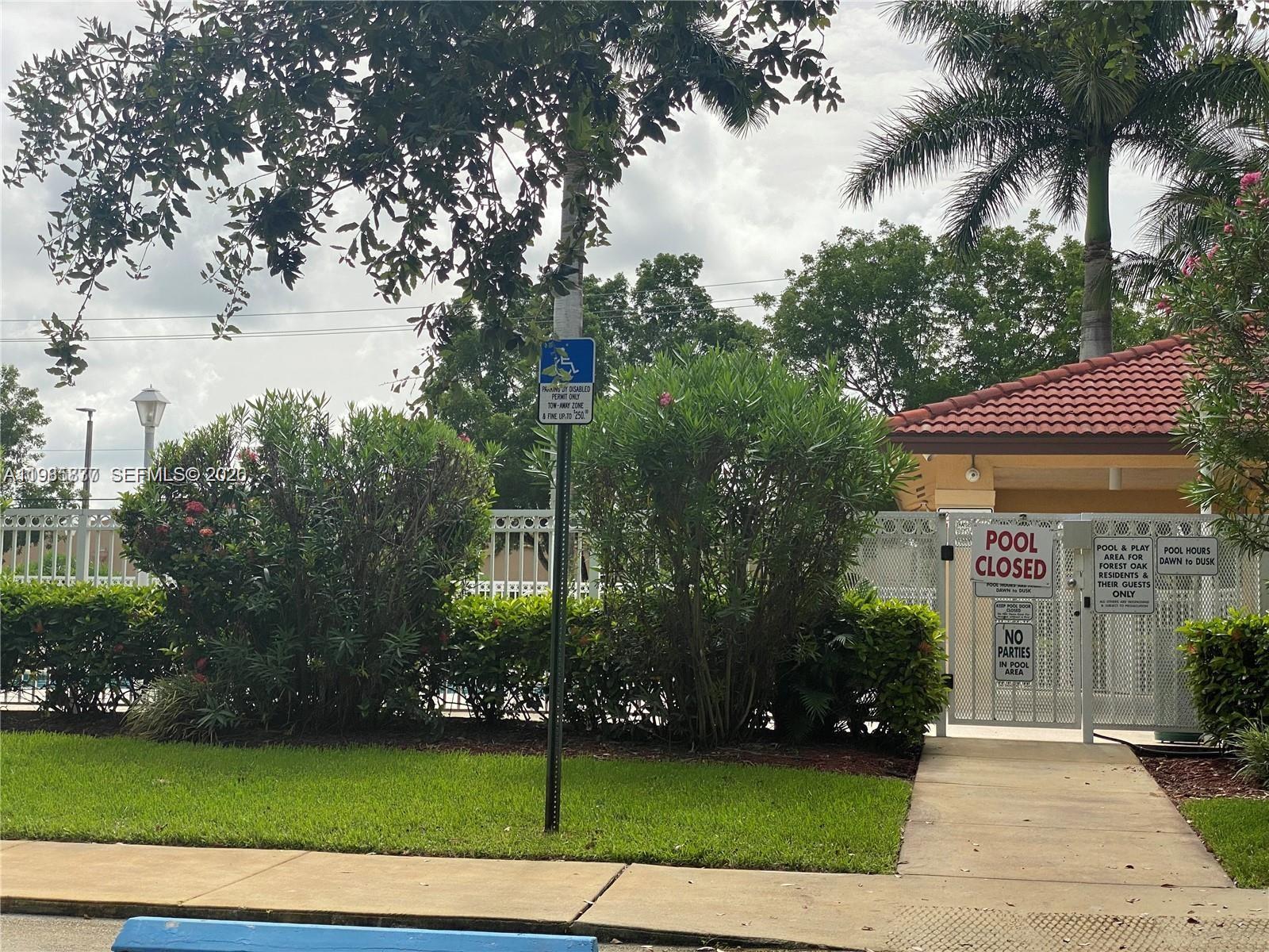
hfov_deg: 36.8
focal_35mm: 52
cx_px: 634
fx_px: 1906
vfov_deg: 28.0
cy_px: 476
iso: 20
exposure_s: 1/2179
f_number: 2
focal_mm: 6
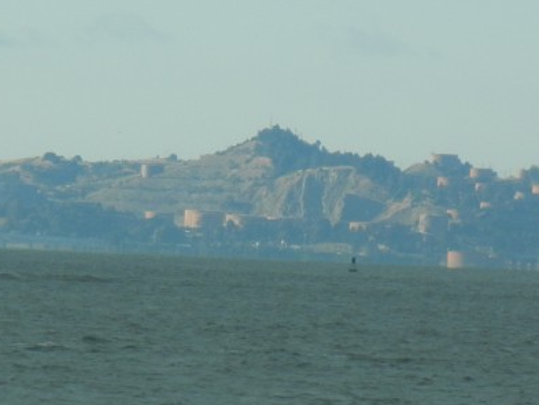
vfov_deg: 1.9
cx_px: 118
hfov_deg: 2.5
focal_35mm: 782
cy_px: 287
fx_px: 12180
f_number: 5.6
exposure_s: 1/382
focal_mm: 54
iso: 160
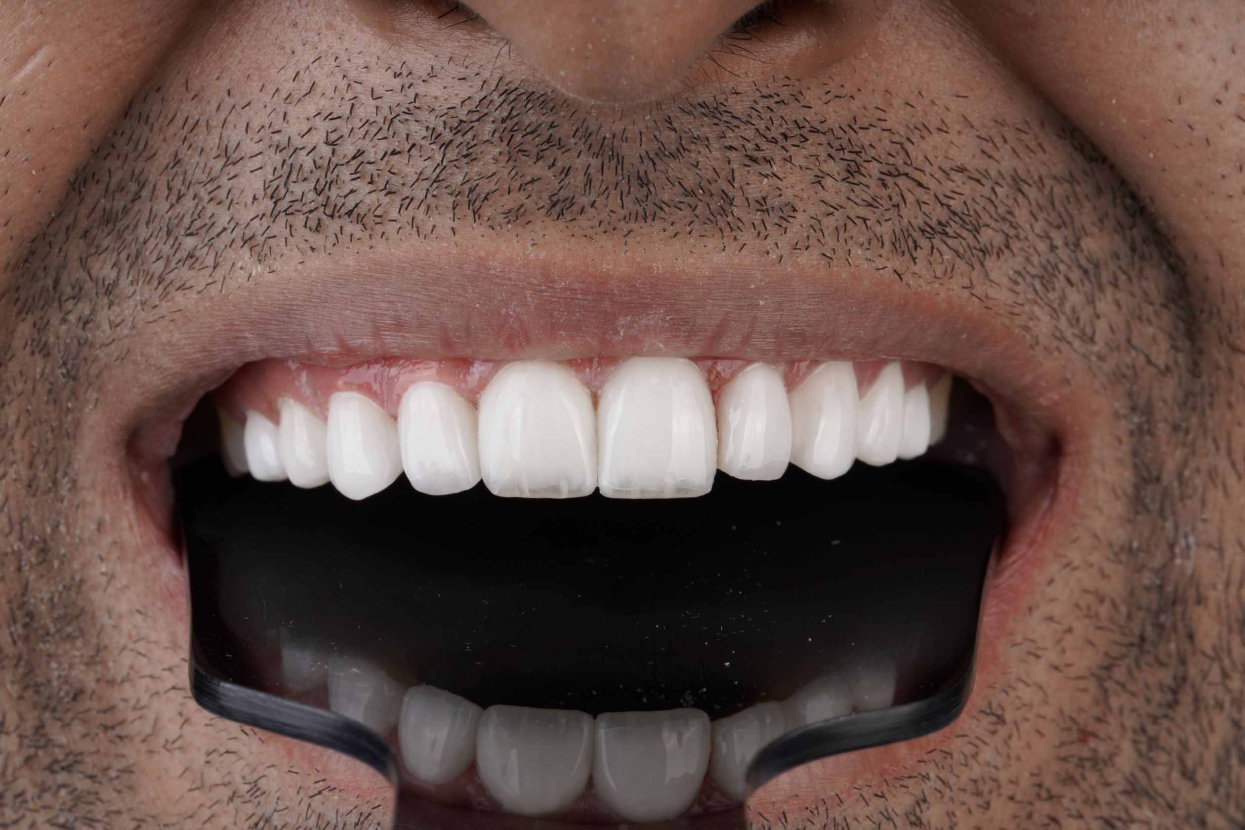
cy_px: 415
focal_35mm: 100
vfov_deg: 13.7
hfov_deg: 20.4
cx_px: 622
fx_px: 3458
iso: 100
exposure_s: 1/250
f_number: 22
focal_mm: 100
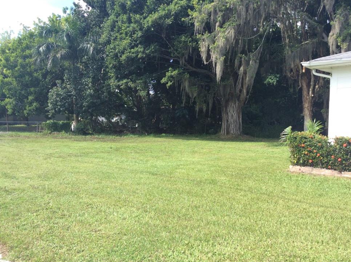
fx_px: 344
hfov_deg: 54.0
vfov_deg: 41.6
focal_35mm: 34
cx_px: 180
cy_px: 137
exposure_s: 1/450
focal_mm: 3.3
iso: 32
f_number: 2.4
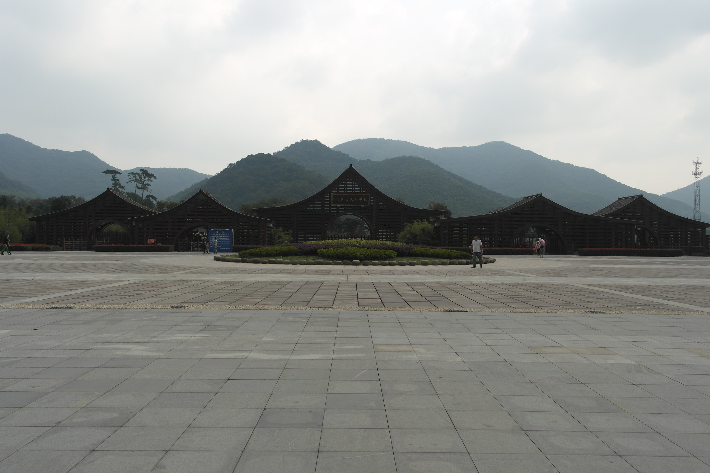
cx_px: 355
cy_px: 236
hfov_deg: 61.9
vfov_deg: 43.6
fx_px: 592
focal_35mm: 30
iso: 100
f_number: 6.3
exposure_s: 1/250
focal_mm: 20
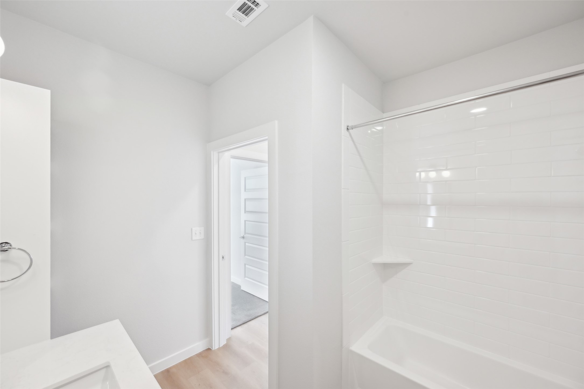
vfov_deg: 81.2
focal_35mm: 14
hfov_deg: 104.2
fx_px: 227
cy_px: 194
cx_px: 292
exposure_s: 1/25
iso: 400
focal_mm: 14
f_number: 8
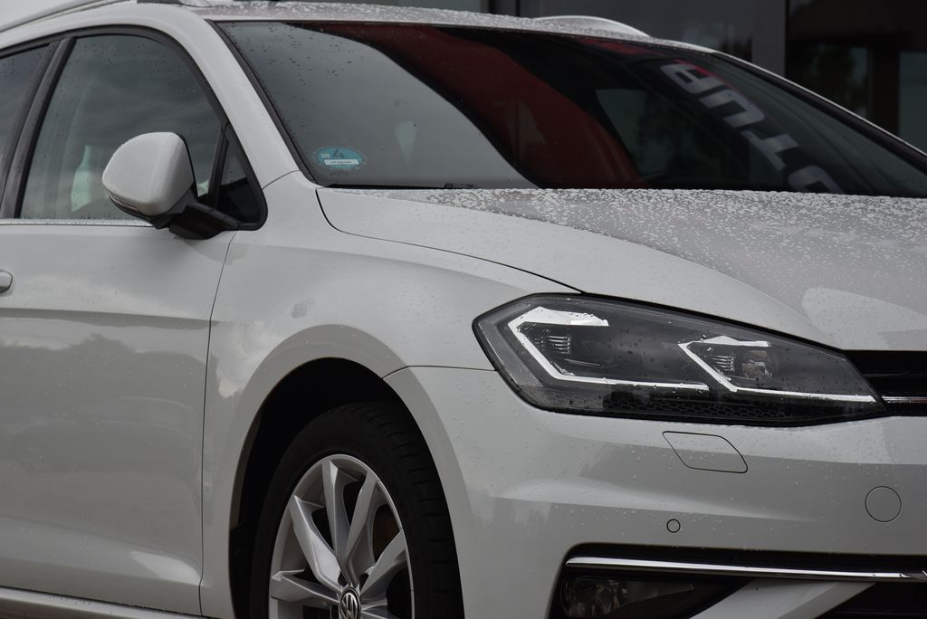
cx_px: 464
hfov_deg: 17.1
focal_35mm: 120
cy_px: 310
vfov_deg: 11.4
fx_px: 3092
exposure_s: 1/320
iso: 500
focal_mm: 120
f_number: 9
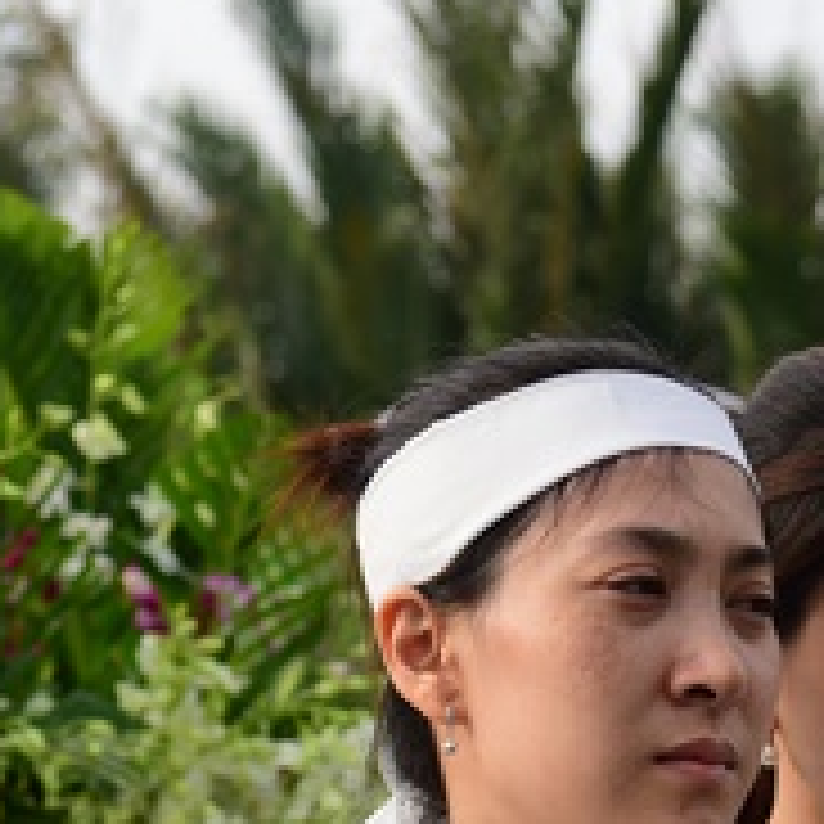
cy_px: 950
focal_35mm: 145
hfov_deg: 12.0
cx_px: 486
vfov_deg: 11.8
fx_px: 3905
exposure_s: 1/1250
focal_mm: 48
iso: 320
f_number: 4
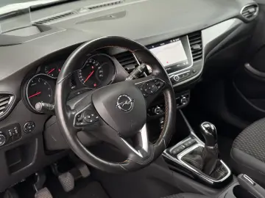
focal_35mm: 48
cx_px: 132
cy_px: 99
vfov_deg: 30.3
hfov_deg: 39.7
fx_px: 367
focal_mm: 6.76
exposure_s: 1/59
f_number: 1.78
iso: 200
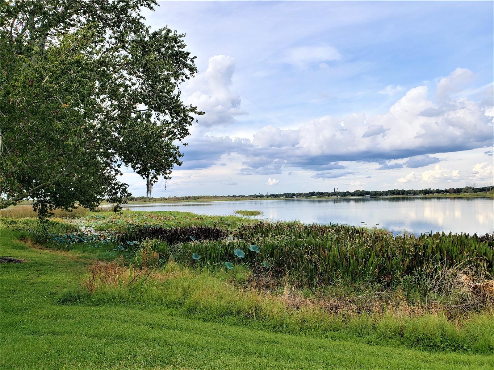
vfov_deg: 53.1
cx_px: 247
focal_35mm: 26
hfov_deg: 67.3
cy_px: 185
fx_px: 371
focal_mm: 4.3
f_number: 2.4
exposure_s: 1/593
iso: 50
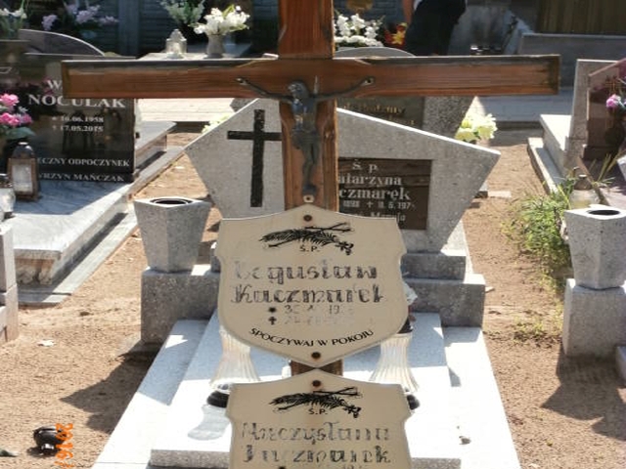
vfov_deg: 21.6
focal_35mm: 68
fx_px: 1230
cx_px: 313
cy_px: 234
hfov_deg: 28.6
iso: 100
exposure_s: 1/320
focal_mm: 12.1
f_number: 4.7
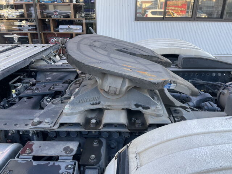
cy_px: 87
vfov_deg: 53.1
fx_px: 174
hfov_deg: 67.3
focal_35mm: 26
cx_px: 116
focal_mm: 4.2
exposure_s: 1/146
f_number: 1.6
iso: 32
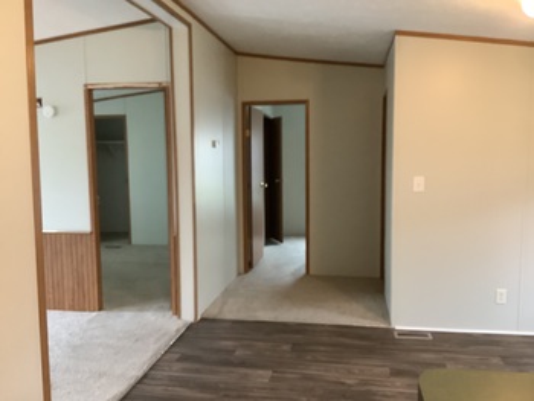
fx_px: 479
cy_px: 200
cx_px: 267
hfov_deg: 58.3
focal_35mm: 31
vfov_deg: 45.5
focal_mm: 3.3
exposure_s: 1/25
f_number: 2.4
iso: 400
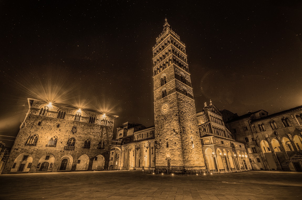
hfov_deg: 100.5
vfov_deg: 77.0
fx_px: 126
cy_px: 100
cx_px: 151
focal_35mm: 15
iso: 100
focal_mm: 10
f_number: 3.5
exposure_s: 30
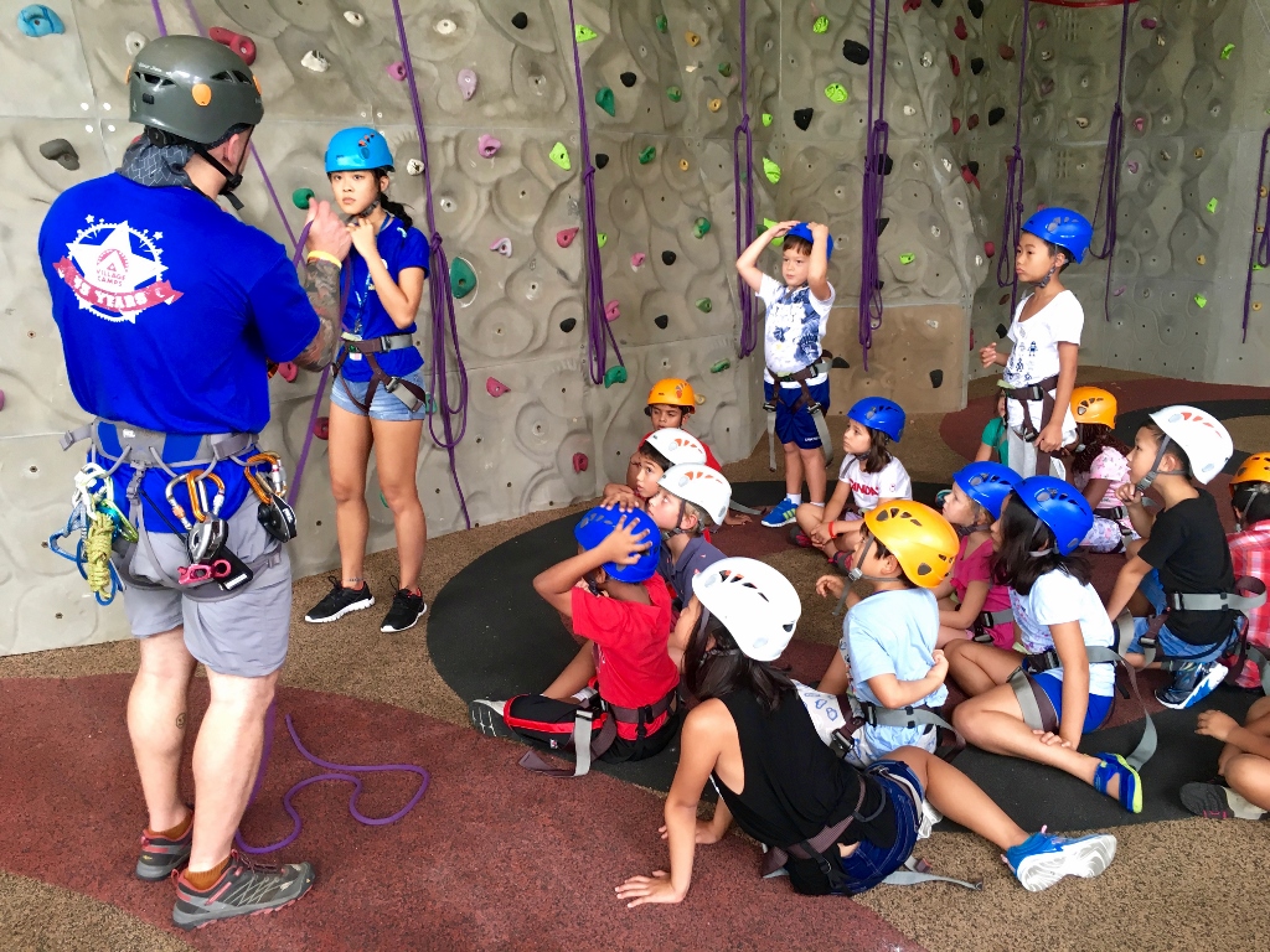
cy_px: 476
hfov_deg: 61.7
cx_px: 635
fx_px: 1064
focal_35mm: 29
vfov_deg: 48.2
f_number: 2.2
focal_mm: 4.15
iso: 64
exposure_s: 1/33
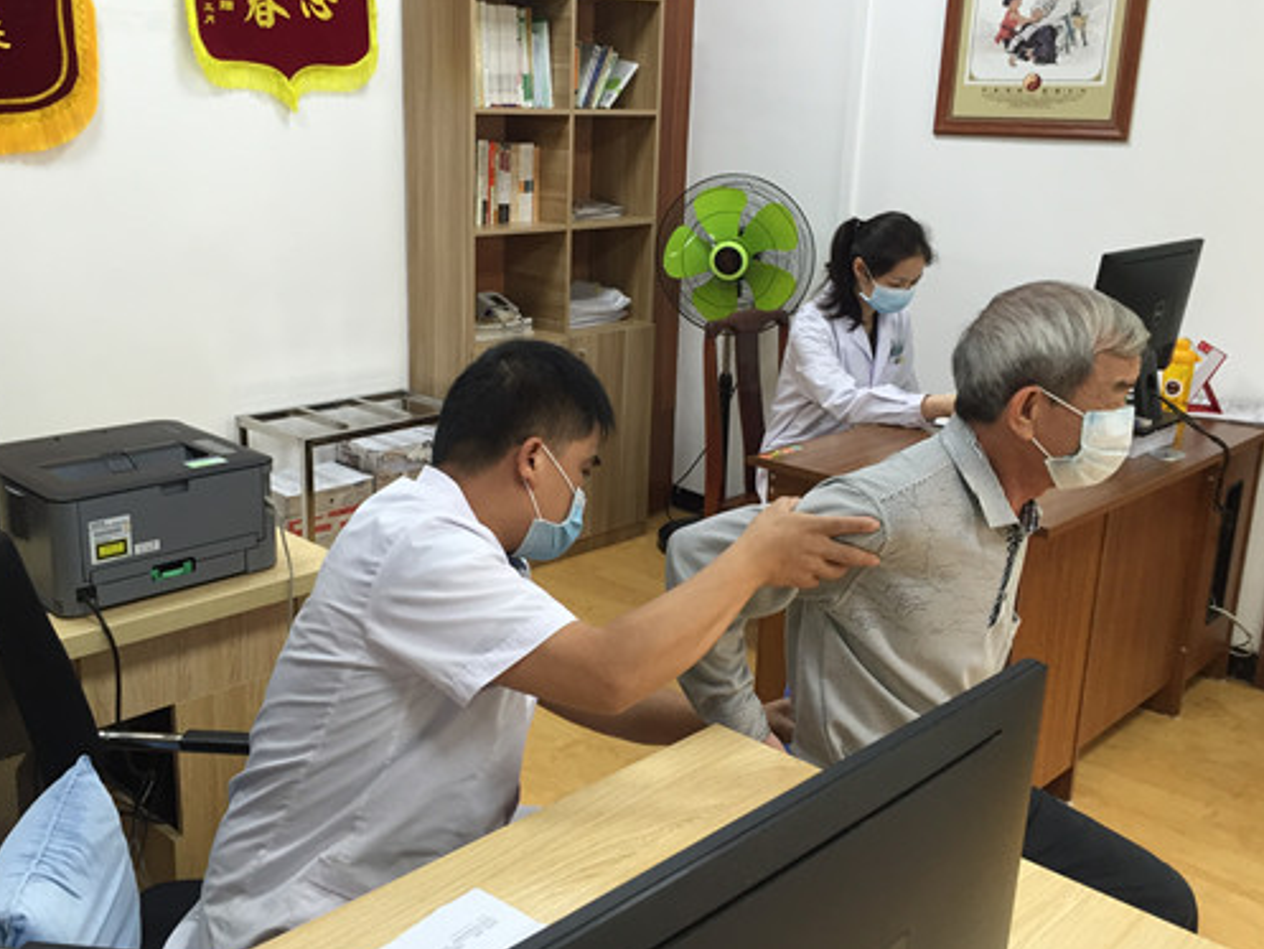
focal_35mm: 35
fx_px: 1278
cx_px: 585
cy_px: 478
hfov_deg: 52.6
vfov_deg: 40.7
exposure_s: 1/33
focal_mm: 4.15
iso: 50
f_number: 2.2
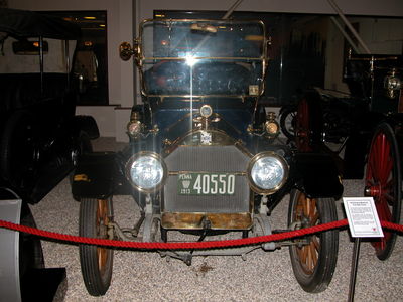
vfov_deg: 40.7
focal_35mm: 35
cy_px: 151
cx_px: 202
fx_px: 407
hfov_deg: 52.6
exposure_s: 1/60
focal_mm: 8.9
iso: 100
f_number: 2.8
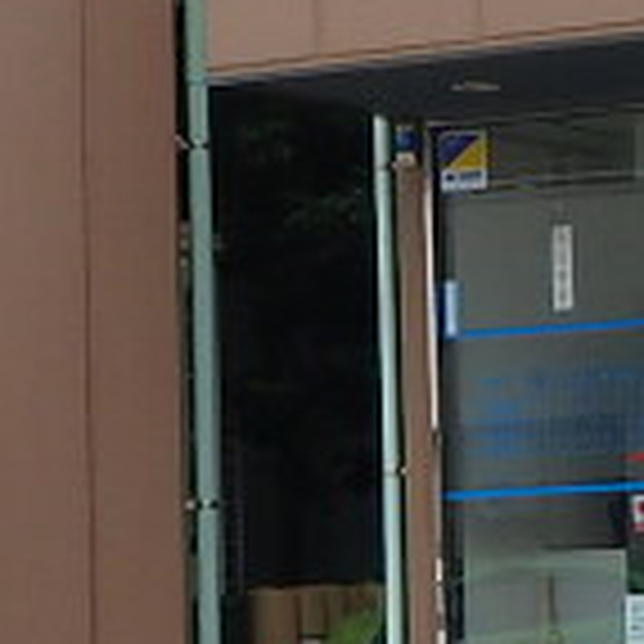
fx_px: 3852
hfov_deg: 9.5
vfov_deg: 9.5
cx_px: 590
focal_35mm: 183
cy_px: 5
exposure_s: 1/200
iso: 125
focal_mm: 5.6
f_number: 4.7
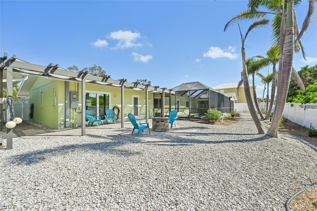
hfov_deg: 104.3
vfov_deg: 81.1
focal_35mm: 14
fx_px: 123
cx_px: 158
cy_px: 106
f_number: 8
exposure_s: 1/2000
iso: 400
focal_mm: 14
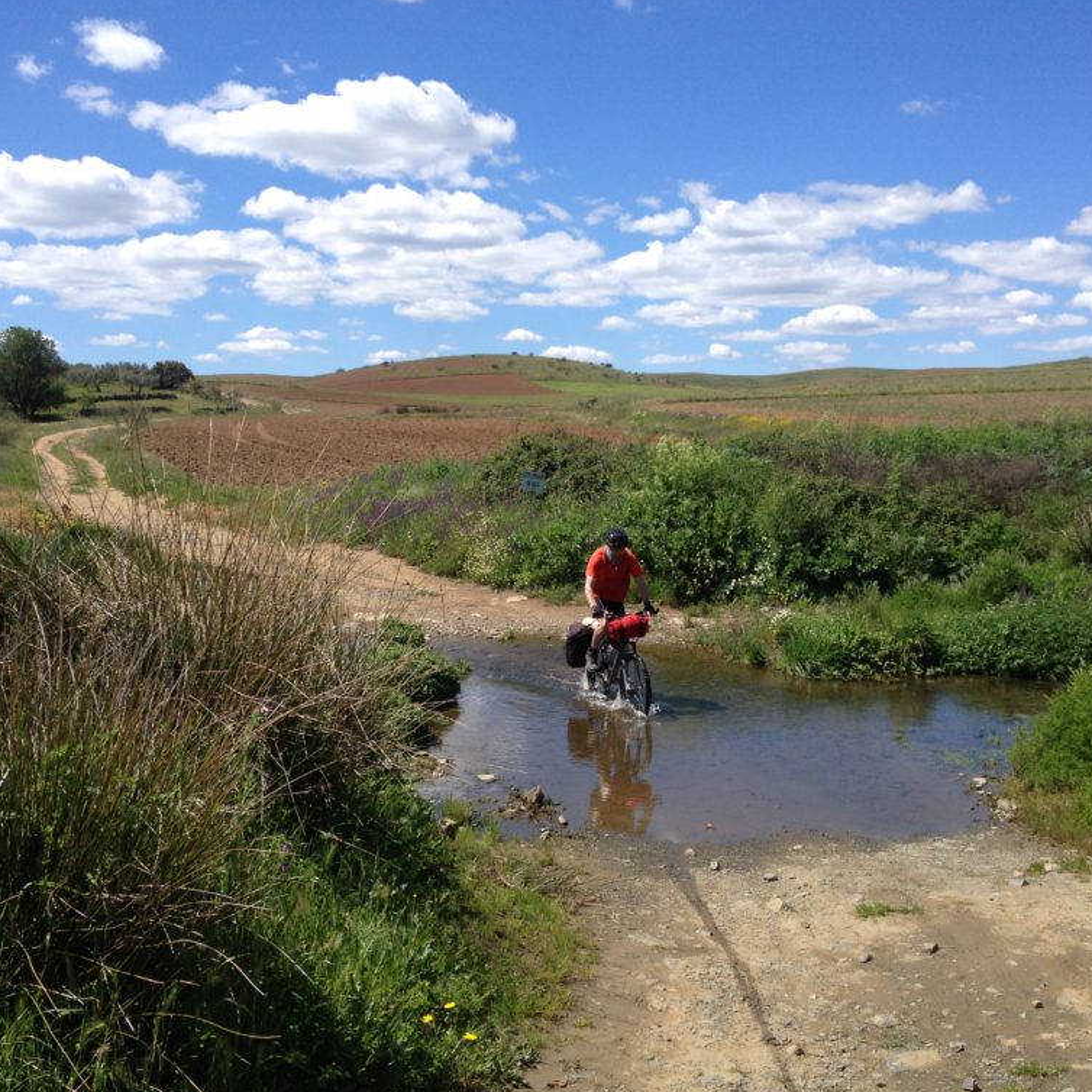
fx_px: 1499
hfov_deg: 40.0
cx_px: 575
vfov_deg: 40.0
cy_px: 540
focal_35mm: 42
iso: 50
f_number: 2.4
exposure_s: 1/1672
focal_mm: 4.28
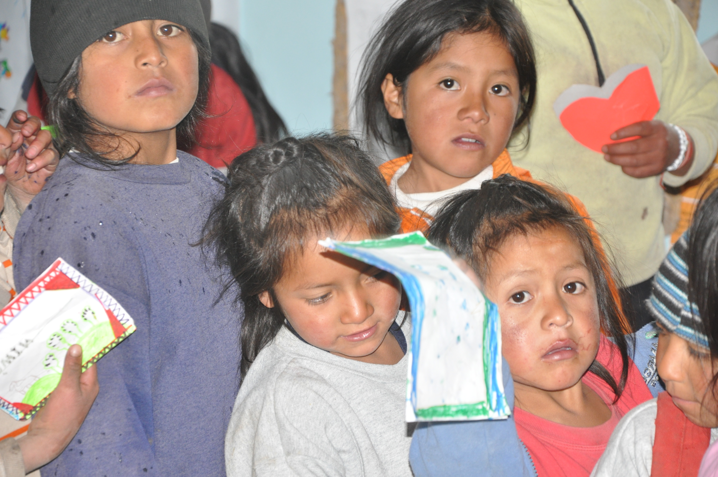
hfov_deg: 13.1
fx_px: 3137
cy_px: 238
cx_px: 359
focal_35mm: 158
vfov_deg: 8.7
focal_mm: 105
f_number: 5.6
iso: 800
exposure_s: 1/60
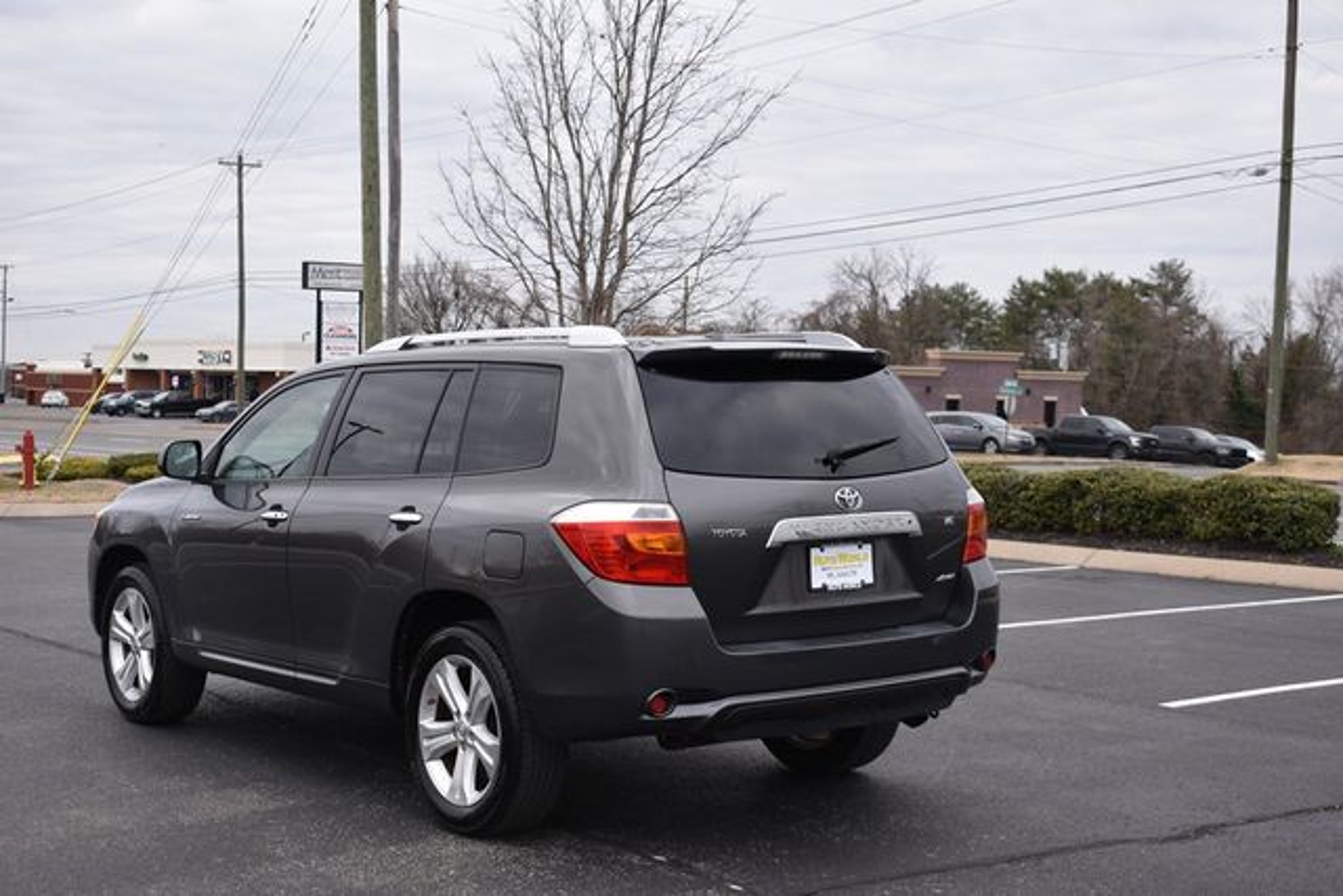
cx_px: 672
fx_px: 1903
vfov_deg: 26.5
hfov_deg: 38.9
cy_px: 448
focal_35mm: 51
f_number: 5.6
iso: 200
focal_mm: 34
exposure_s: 1/250
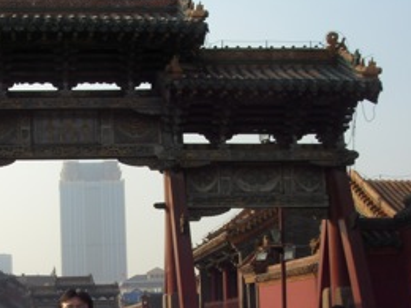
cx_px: 85
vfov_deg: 21.9
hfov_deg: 28.8
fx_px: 784
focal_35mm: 66
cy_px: 253
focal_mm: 6.6
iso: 80
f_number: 6.2
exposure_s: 1/250
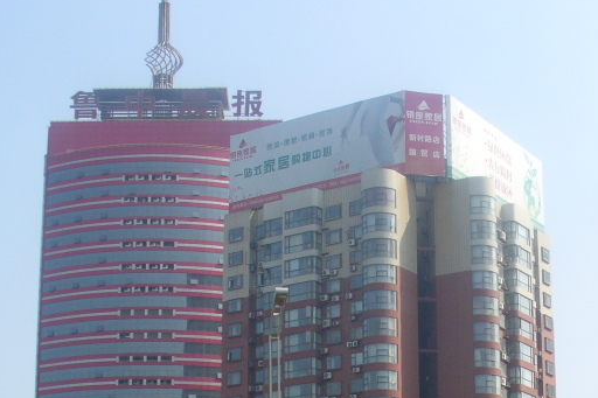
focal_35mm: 77
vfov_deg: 17.1
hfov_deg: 26.0
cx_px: 445
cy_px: 440
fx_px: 1279
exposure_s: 1/320
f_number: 5.6
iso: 80
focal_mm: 6.1
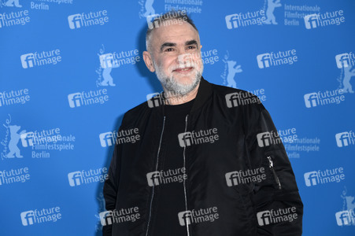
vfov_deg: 12.2
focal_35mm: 112
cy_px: 118
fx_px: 1104
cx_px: 178
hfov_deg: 18.3
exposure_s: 1/250
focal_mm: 112
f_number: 5.6
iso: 800
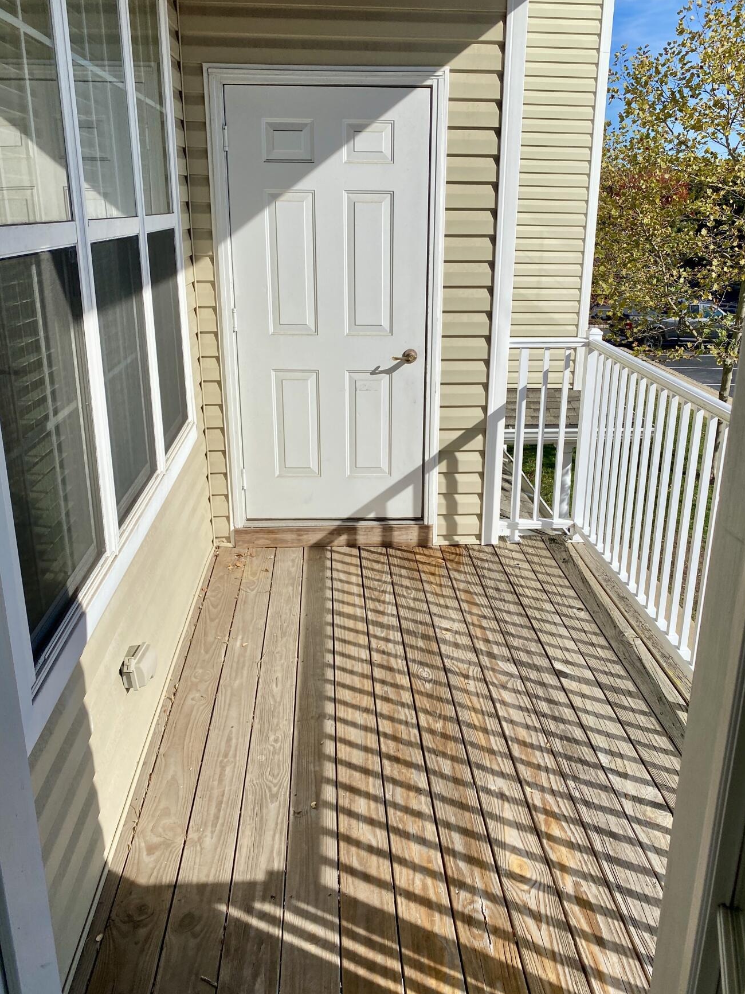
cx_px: 402
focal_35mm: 30
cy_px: 517
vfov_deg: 59.9
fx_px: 861
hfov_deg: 46.8
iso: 32
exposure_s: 1/4444
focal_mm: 4.25
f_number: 1.8
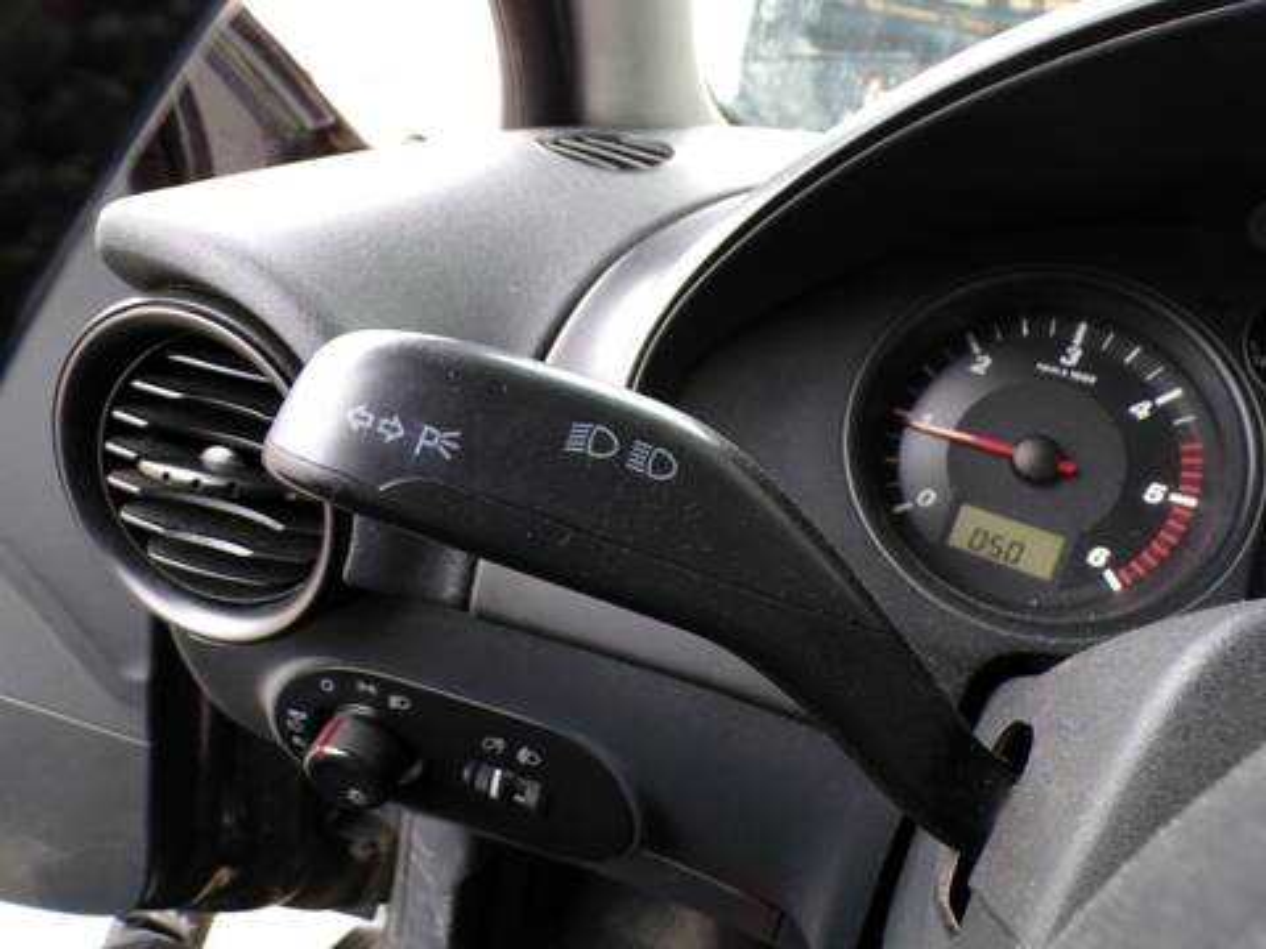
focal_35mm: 24
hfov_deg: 71.6
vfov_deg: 56.8
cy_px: 474
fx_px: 878
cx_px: 633
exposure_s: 1/17
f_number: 3
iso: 209
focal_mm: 4.3
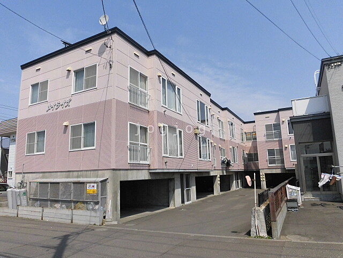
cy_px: 129
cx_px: 172
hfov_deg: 71.6
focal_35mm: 24
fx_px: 238
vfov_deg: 56.8
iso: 100
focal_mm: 4.3
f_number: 7.8
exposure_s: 1/320
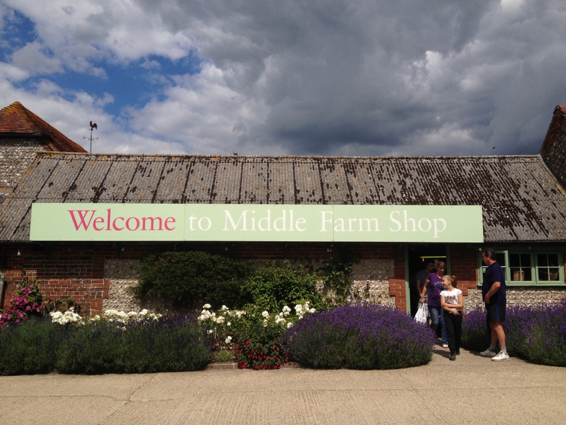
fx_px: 572
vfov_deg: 40.7
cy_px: 212
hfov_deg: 52.6
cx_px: 283
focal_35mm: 35
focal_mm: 4.28
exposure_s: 1/4255
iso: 50
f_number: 2.4
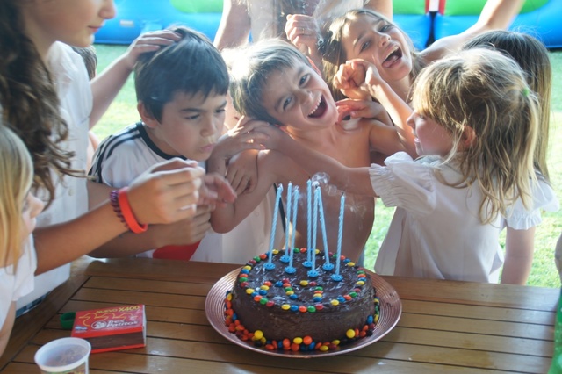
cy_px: 187
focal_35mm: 42
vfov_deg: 31.9
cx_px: 281
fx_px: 655
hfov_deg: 46.4
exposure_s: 1/50
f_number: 4
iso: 200
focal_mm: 28
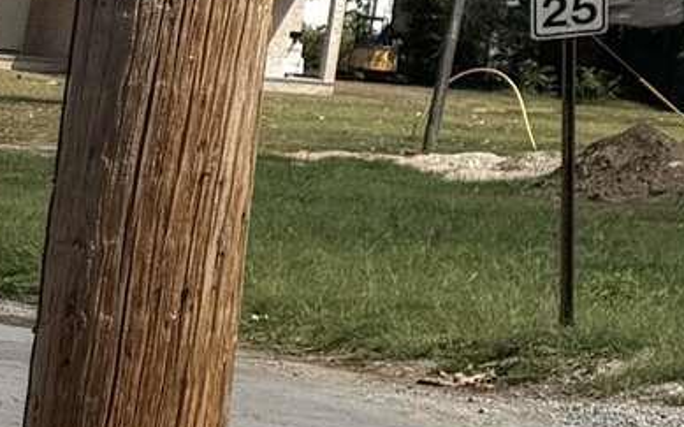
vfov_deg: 6.4
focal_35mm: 201
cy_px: -223
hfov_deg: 7.8
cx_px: 2506
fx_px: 3746
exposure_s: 1/6410
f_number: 1.78
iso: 80
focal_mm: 6.76
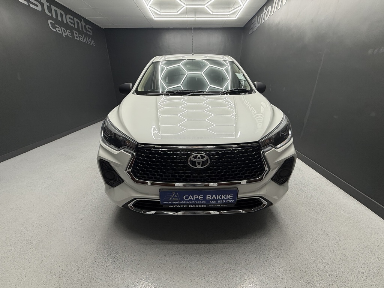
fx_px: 155
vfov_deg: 85.7
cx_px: 192
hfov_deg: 102.1
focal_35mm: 14
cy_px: 144
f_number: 2.2
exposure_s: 1/100
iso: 80
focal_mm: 2.22
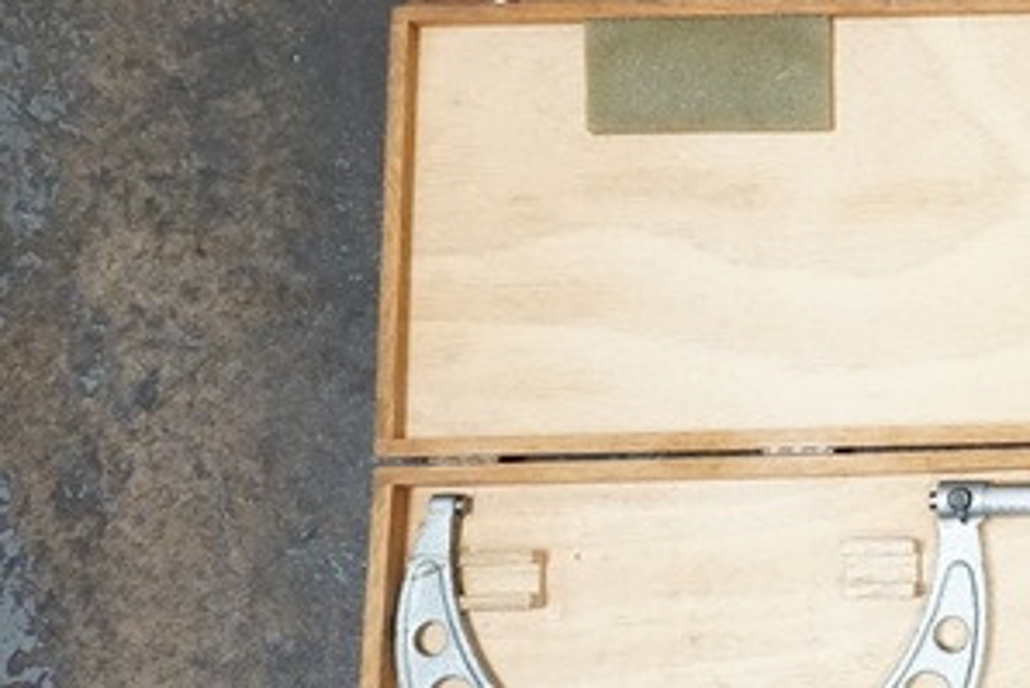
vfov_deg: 23.4
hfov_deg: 29.7
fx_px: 1660
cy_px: 301
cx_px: 1227
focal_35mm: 58
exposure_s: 1/160
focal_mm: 16
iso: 3200
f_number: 3.5
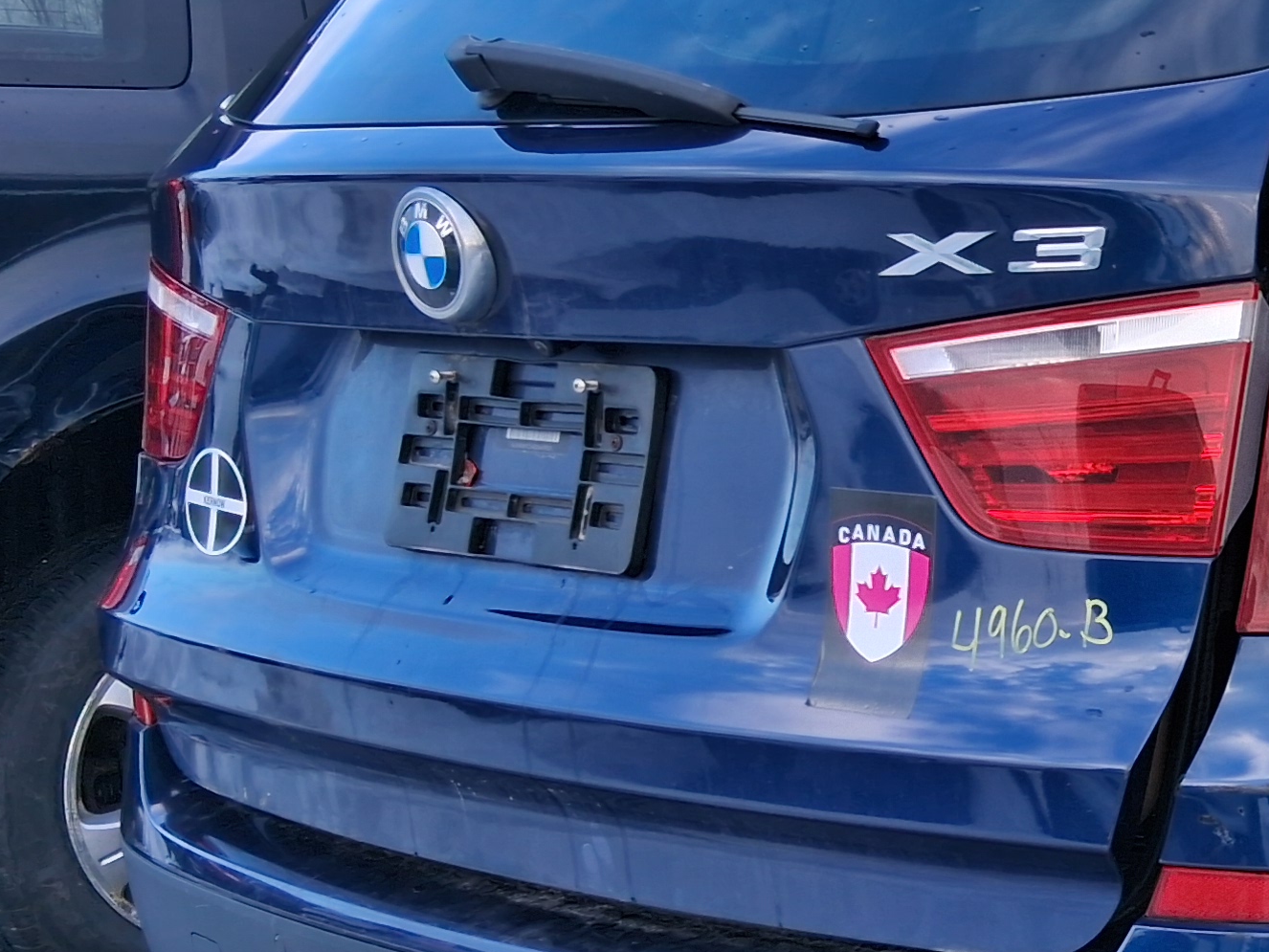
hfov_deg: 22.1
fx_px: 2933
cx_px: 1624
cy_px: 568
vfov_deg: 18.4
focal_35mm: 80
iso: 25
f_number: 1.8
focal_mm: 3.98
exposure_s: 1/110
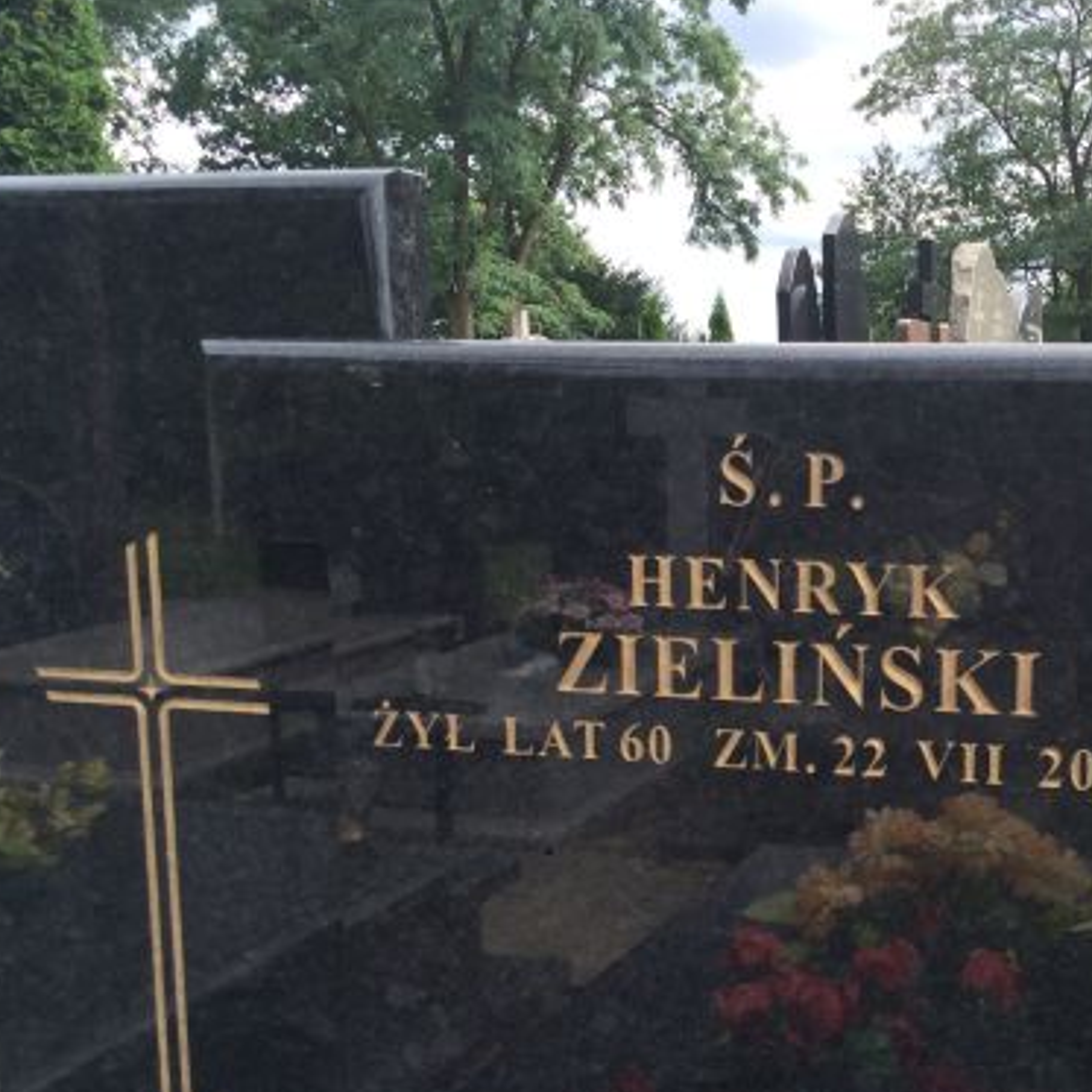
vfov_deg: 38.2
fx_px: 1570
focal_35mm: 44
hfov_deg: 36.9
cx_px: 890
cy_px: 667
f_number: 2.2
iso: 32
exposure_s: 1/432
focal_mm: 4.15
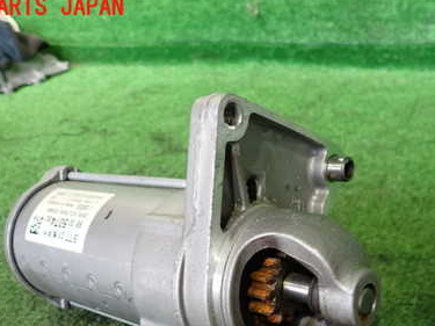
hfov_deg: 46.5
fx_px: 502
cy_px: 254
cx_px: 261
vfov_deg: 35.0
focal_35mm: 40
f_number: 2
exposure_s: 1/30
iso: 200
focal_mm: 4.5
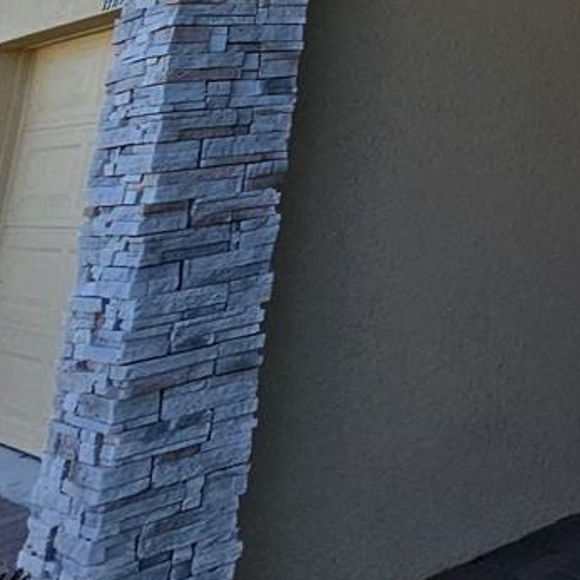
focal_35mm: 53
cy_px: -294
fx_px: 1005
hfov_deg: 19.5
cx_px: 1138
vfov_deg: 24.7
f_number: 2.2
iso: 50
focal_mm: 2.2
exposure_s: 1/1005
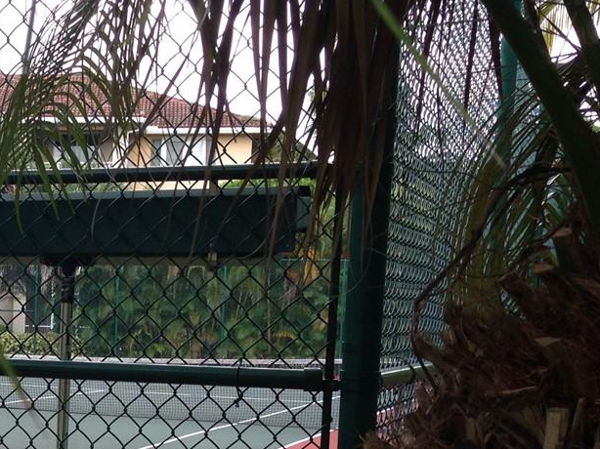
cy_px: 426
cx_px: -147
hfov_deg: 21.0
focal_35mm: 86
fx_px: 1490
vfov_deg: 16.9
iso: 50
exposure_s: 1/191
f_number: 2.4
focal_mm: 4.12
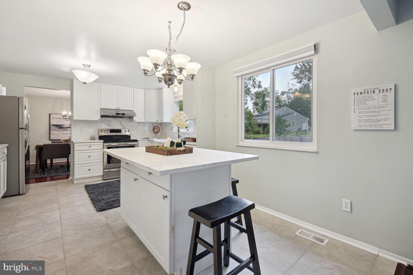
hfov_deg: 96.7
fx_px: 184
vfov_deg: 73.7
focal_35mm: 16
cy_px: 138
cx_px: 206
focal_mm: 16
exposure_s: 1/25
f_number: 8
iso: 400
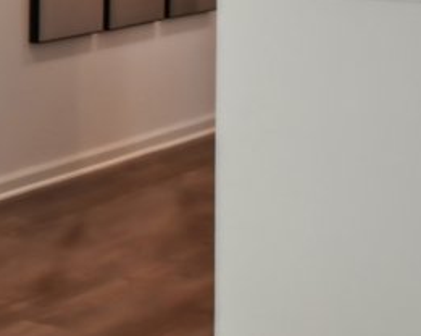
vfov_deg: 12.6
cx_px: -1219
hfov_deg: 8.5
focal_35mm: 118
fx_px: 1468
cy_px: -116
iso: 400
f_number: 8
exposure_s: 1/25
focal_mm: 16
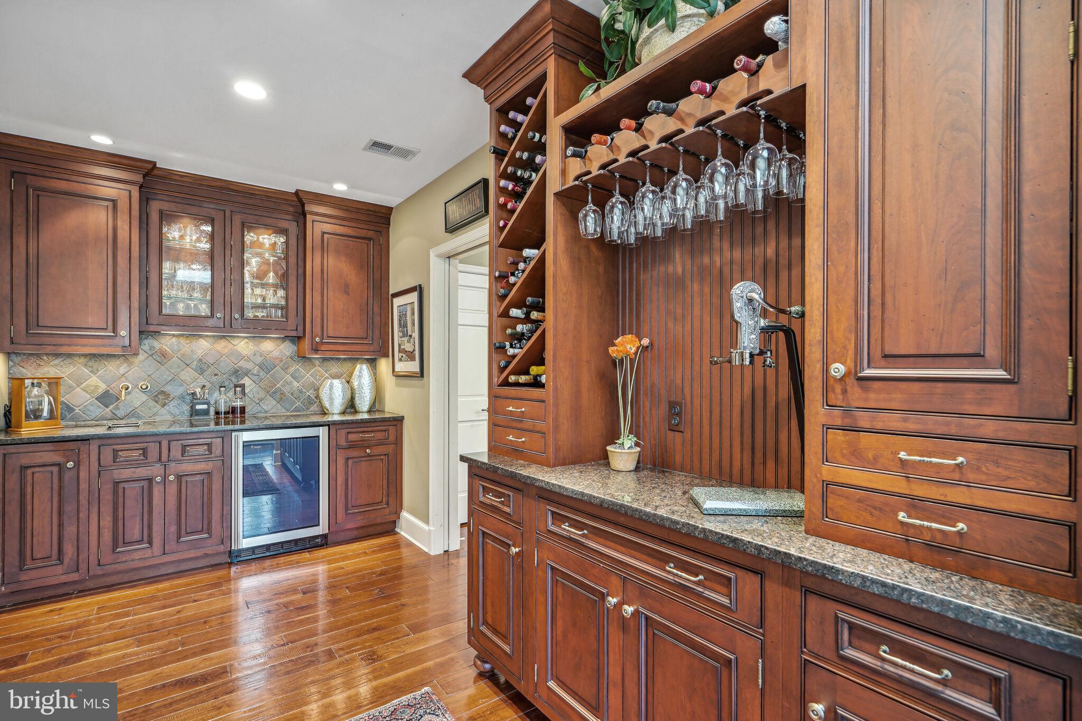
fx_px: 481
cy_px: 360
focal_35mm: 16
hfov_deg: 96.7
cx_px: 541
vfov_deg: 73.8
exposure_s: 1
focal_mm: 16
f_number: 8
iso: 200
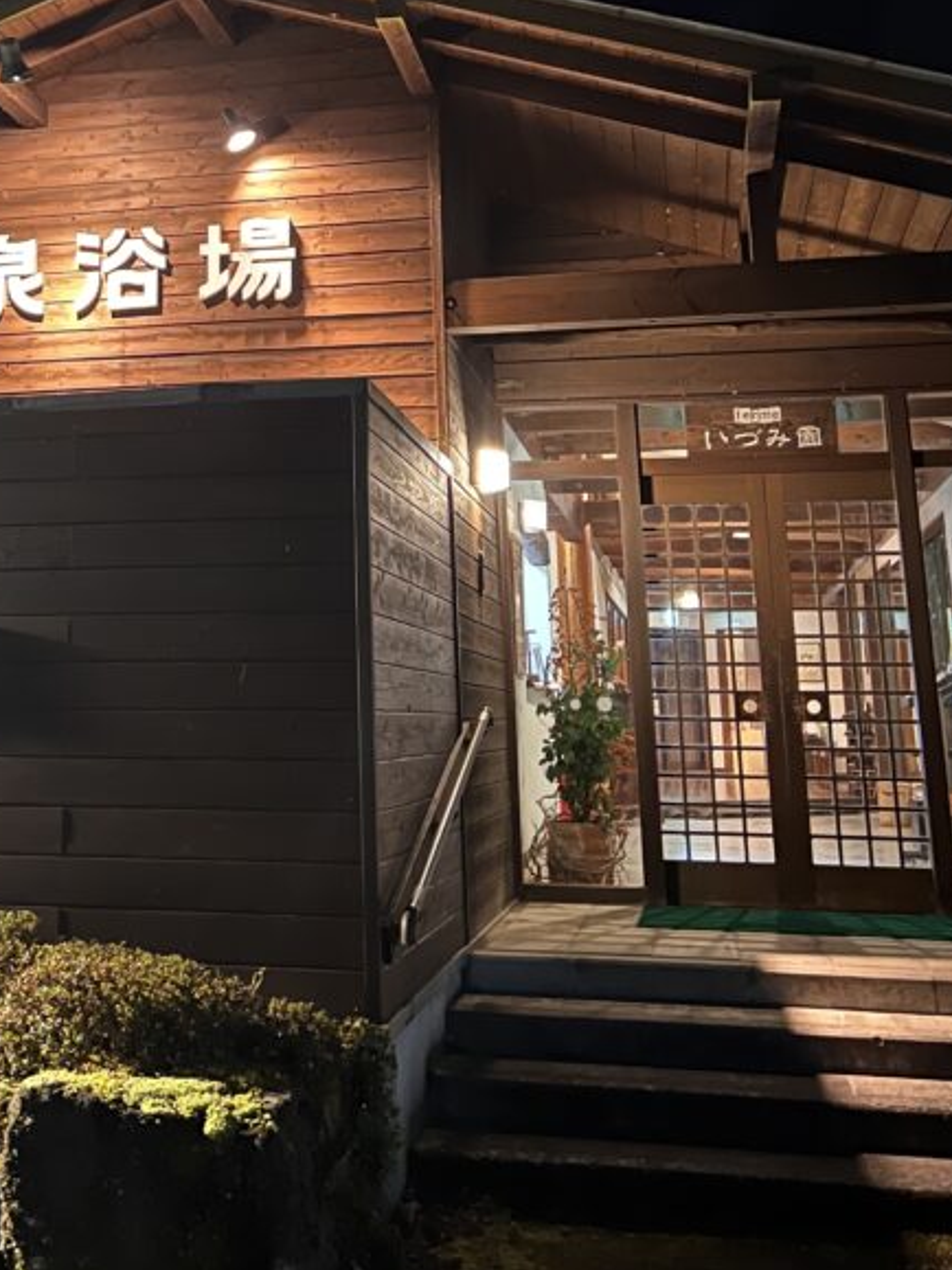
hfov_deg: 30.8
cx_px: 213
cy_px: 239
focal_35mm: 46
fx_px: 1687
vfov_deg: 39.5
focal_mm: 5.7
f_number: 1.5
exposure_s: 1/9
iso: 800
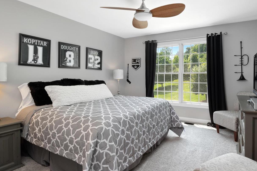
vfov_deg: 59.4
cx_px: 142
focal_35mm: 21
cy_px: 80
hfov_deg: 81.0
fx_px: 150
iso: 400
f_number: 8
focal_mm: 8
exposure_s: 1/8
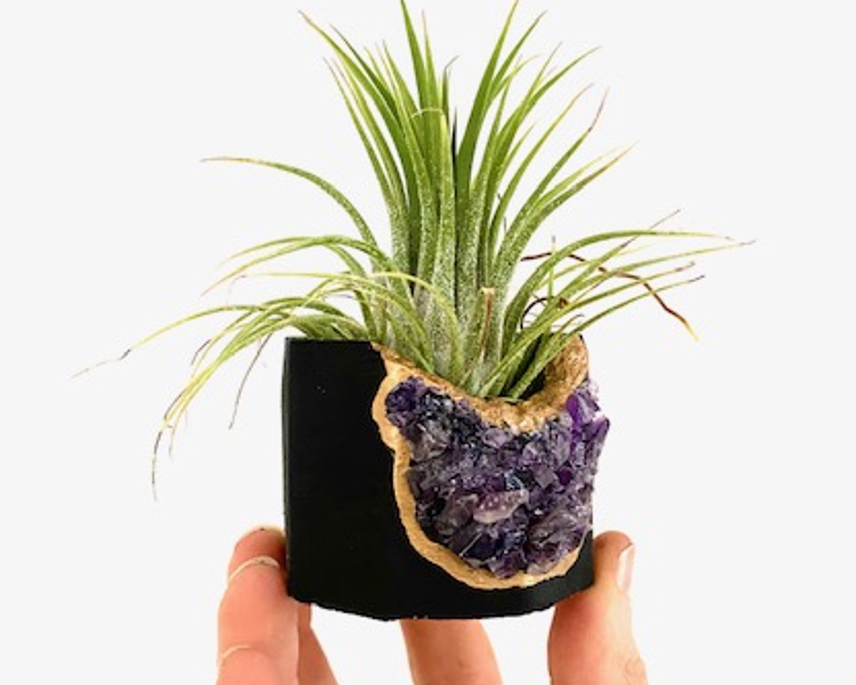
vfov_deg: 38.2
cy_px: 352
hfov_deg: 46.8
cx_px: 459
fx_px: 988
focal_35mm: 39
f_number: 1.8
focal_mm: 4.25
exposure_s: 1/60
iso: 250
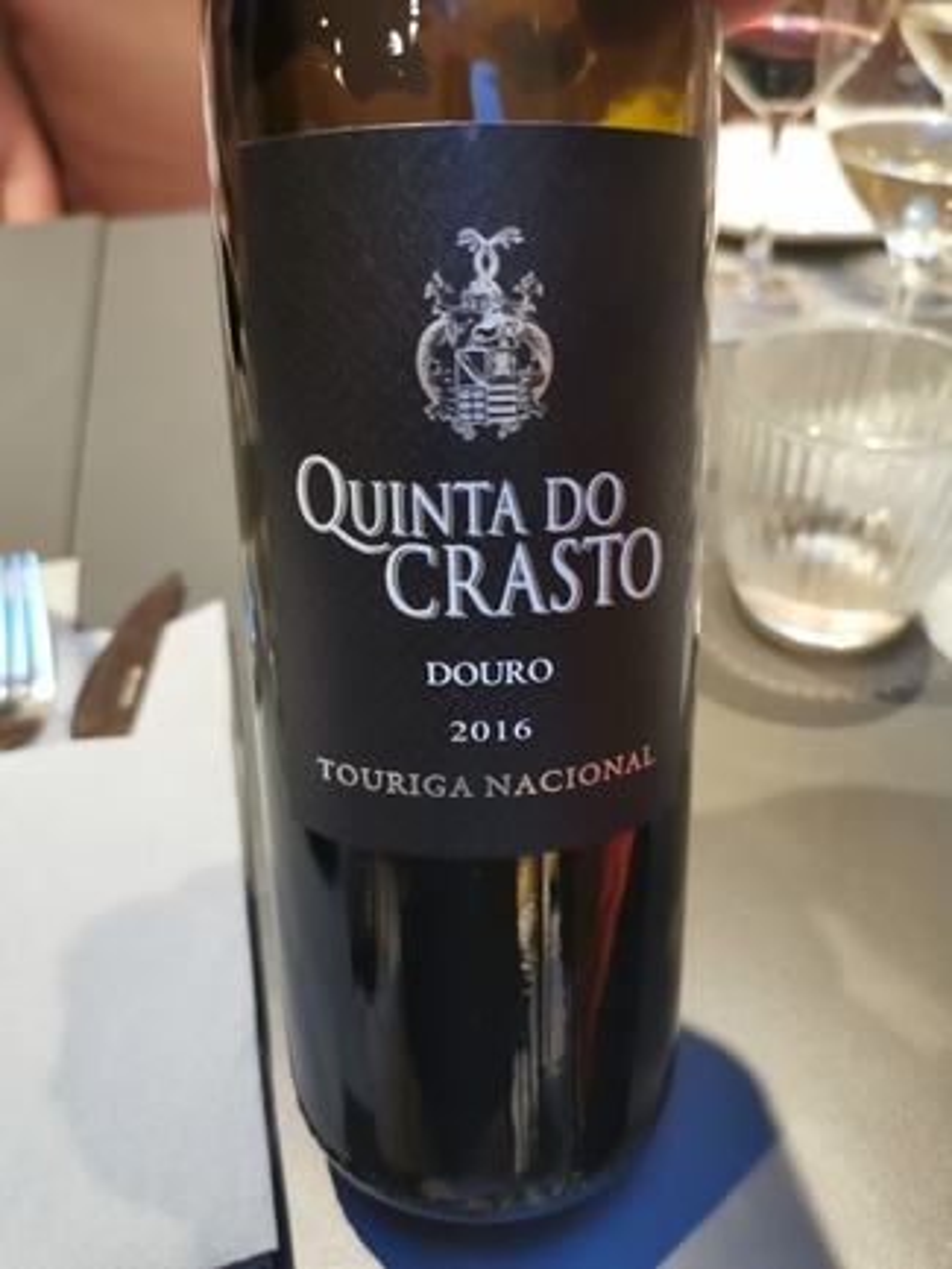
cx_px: 476
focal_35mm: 27
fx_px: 990
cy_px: 634
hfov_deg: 51.4
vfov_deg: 65.3
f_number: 1.8
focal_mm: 5.58
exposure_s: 1/33.3
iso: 250
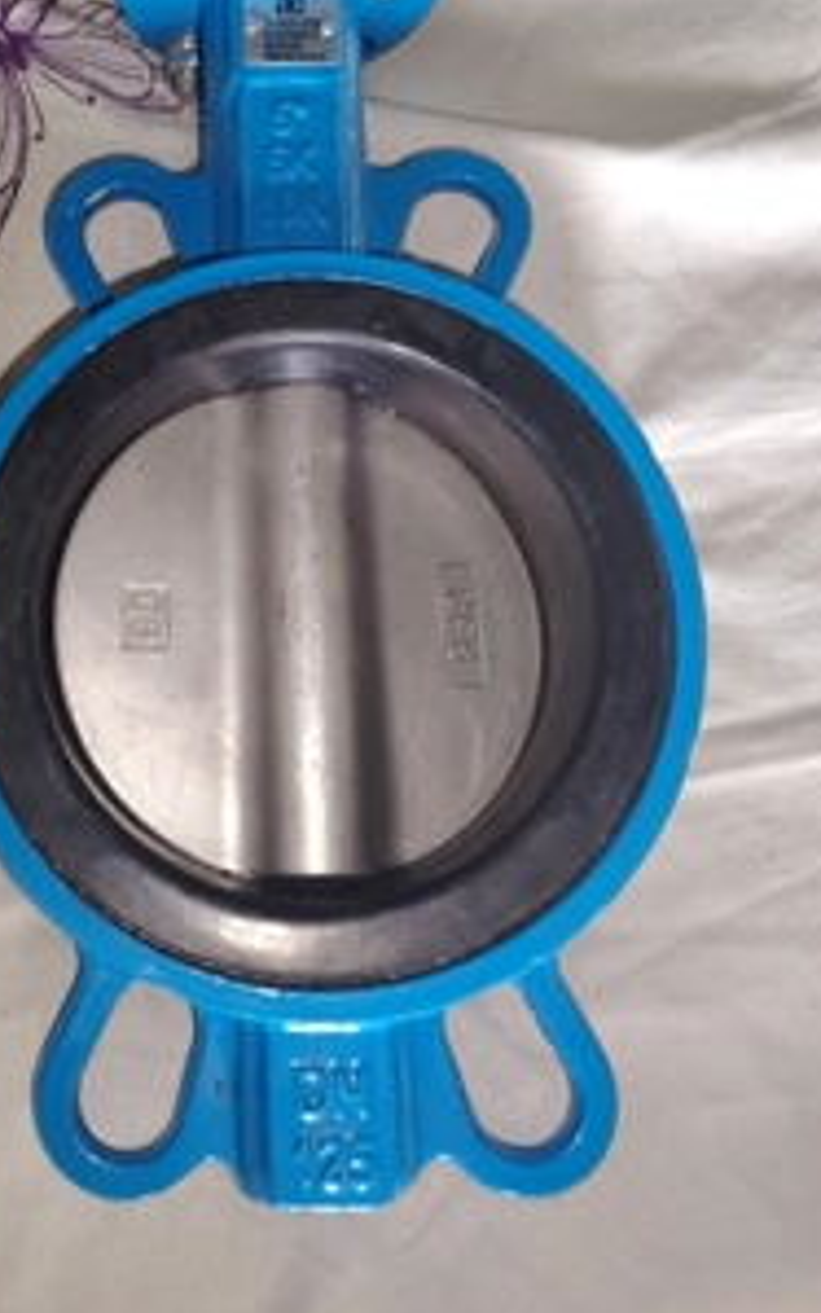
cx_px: 176
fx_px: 1217
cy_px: 483
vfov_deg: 55.9
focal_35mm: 34
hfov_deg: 36.2
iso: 834
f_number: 1.75
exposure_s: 1/25
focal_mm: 5.25
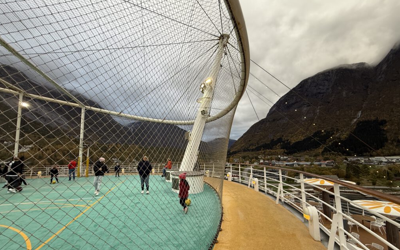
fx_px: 164
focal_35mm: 15
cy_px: 142
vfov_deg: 74.4
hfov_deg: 101.5
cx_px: 199
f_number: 2.2
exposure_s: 1/120
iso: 125
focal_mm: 2.22
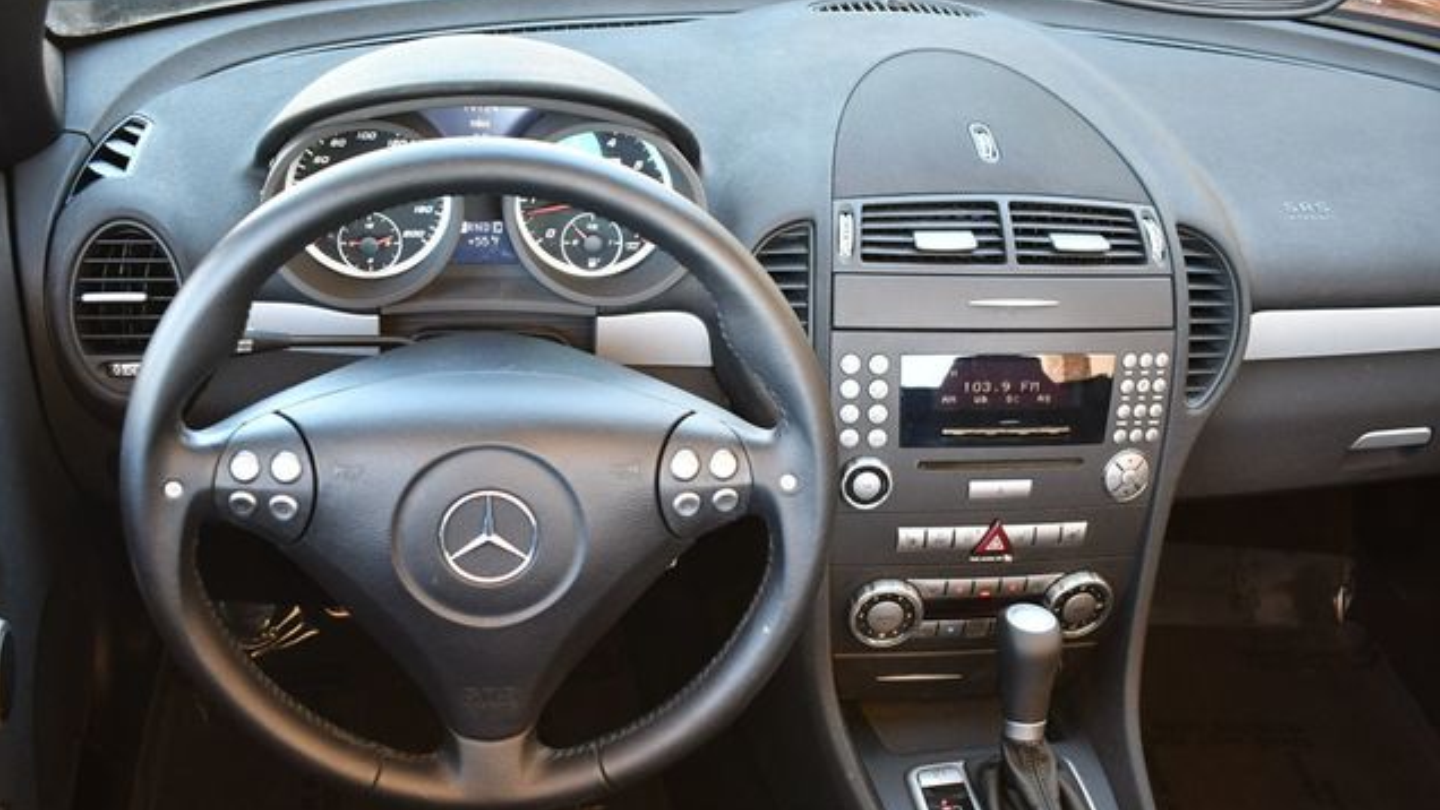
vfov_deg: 31.2
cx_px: 718
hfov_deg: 52.8
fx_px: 1451
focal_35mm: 38
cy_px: 468
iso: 900
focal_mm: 18
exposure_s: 1/125
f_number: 3.5
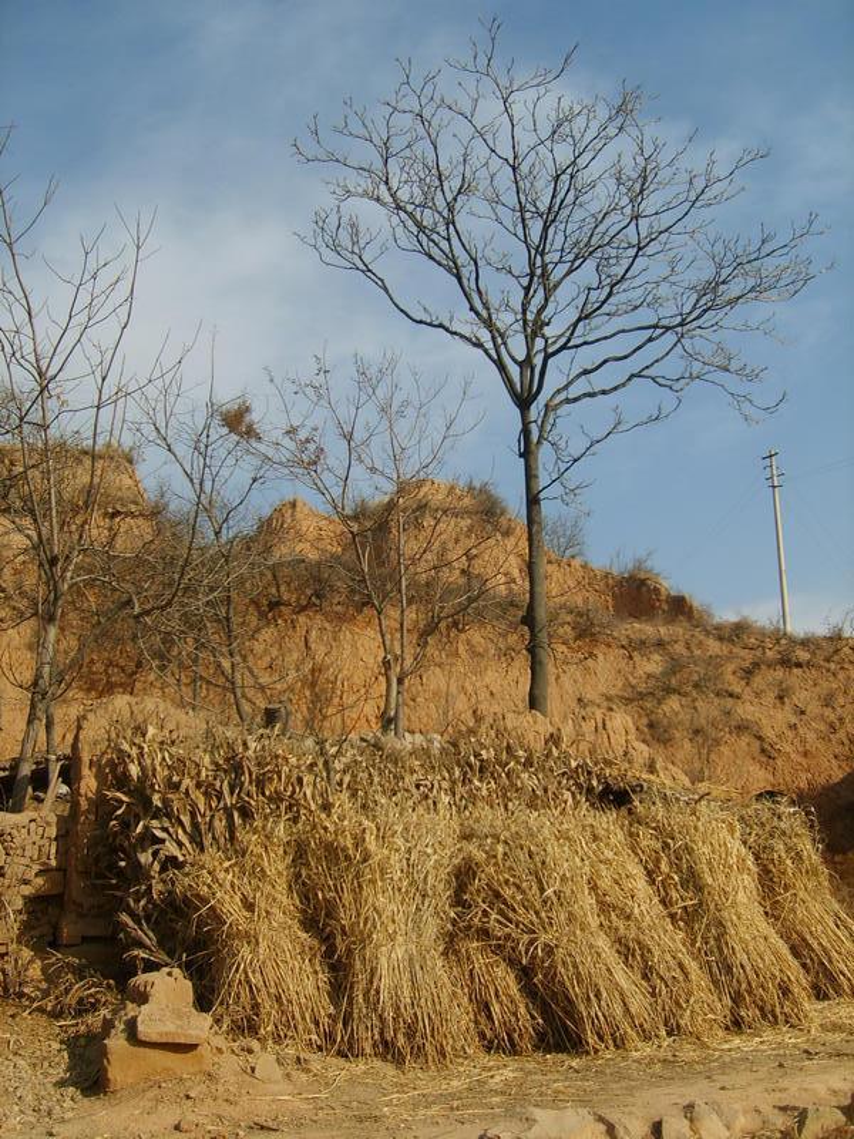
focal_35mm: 35
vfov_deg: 52.6
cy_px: 570
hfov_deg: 40.7
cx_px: 427
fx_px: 1151
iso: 50
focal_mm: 5.8
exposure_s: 1/1000
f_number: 2.8
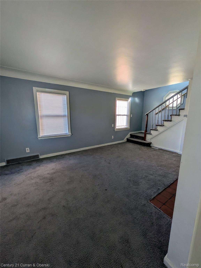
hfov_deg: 85.7
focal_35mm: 14
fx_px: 108
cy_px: 134
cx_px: 100
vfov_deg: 102.0
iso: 71
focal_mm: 1.83
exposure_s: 1/60
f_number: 2.2
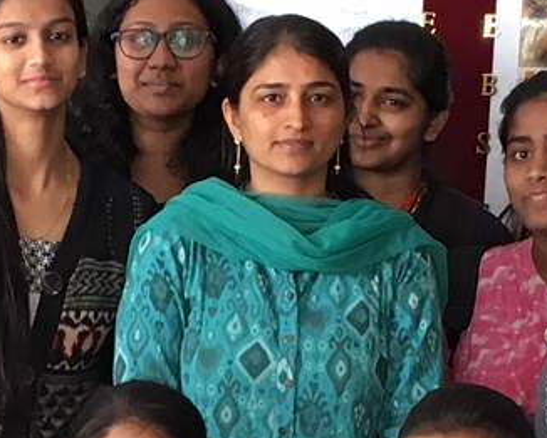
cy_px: 517
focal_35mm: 175
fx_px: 2834
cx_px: 220
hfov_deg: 11.0
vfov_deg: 8.7
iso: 32
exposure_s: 1/33
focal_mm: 4.15
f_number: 2.2
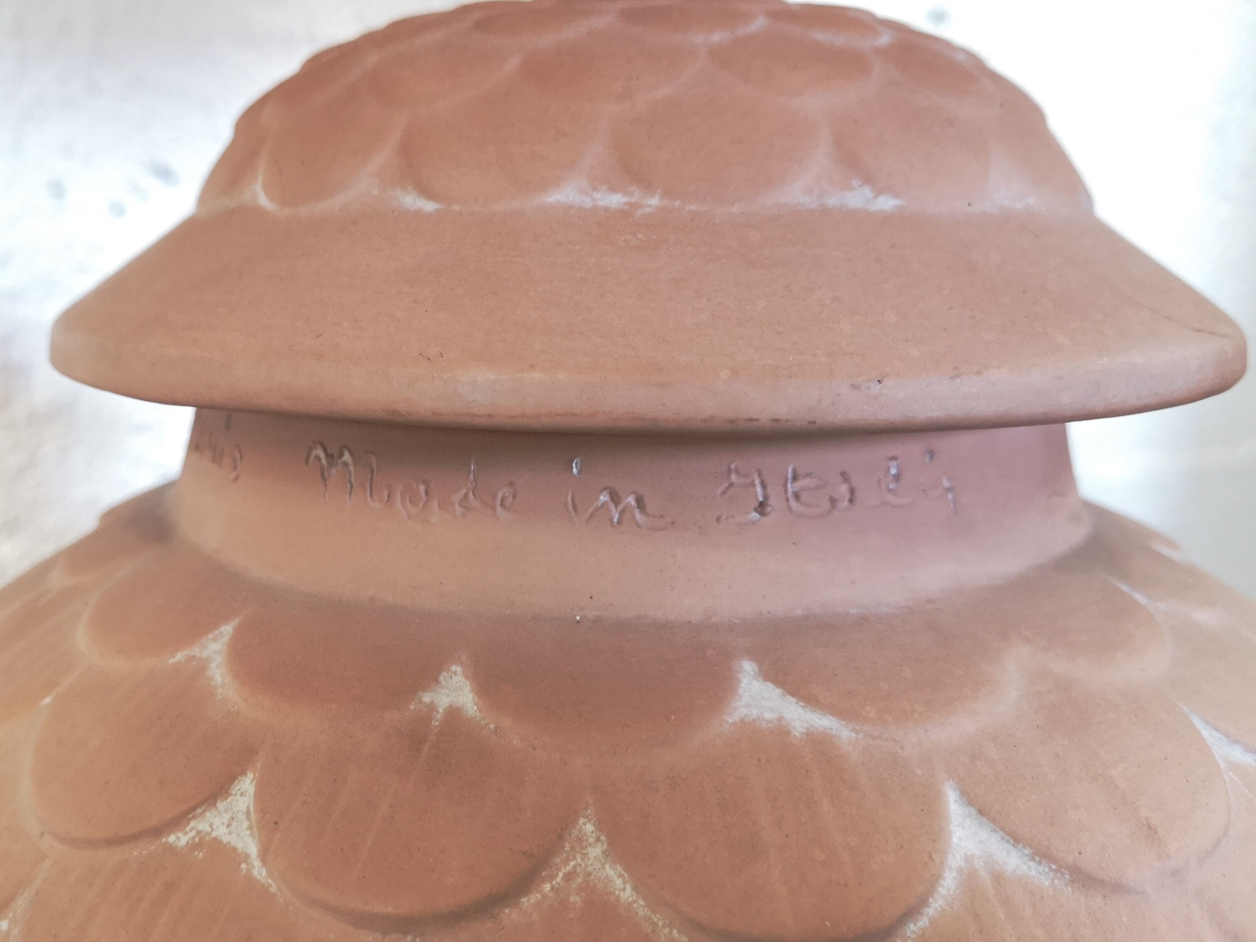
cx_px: 494
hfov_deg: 54.9
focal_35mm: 33
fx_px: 1197
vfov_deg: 42.9
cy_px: 460
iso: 200
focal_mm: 3.95
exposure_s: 1/33.3
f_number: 1.8
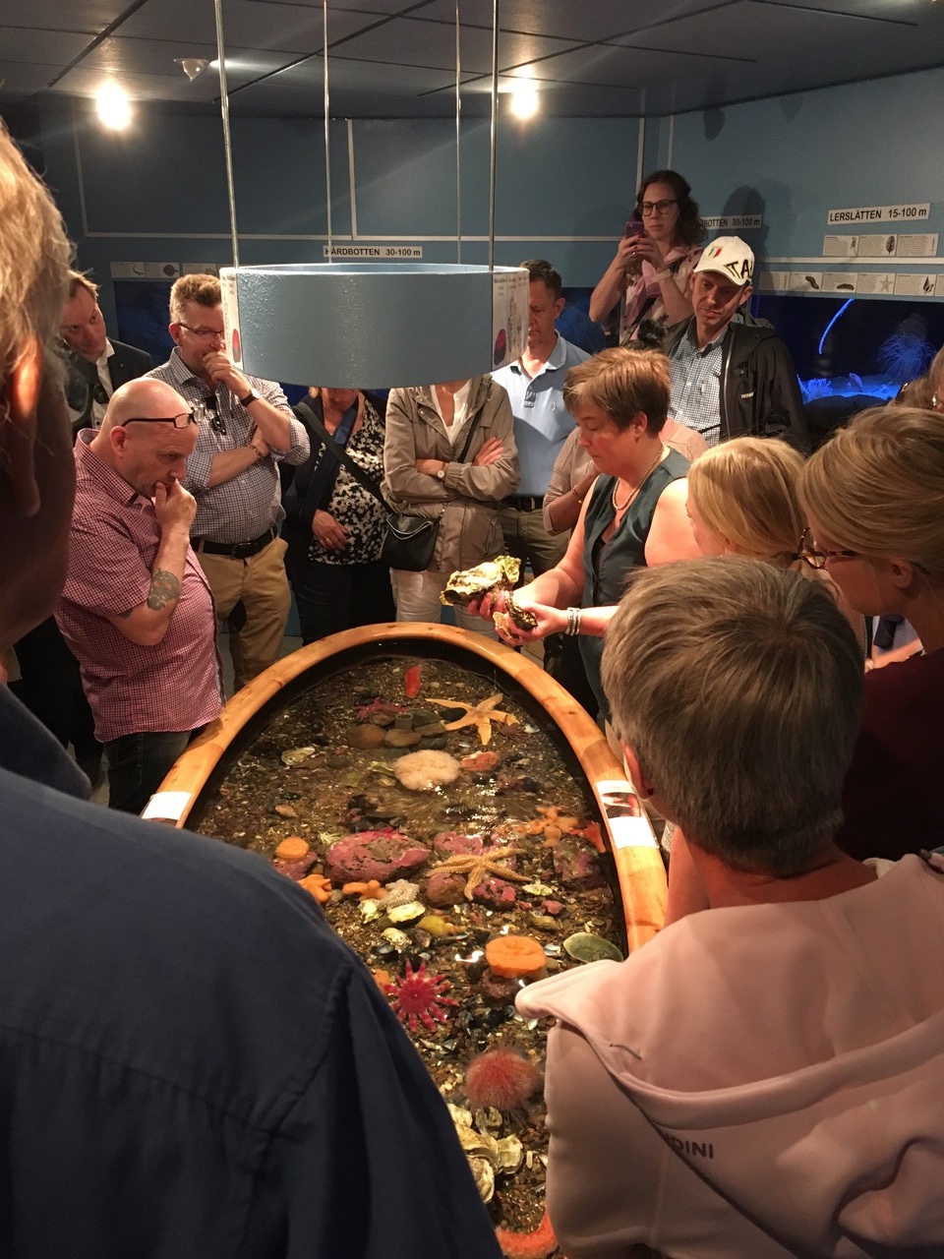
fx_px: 1054
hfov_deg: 48.2
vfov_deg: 61.7
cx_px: 472
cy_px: 630
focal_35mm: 29
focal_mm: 4.15
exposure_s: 1/20
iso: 200
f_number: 2.2
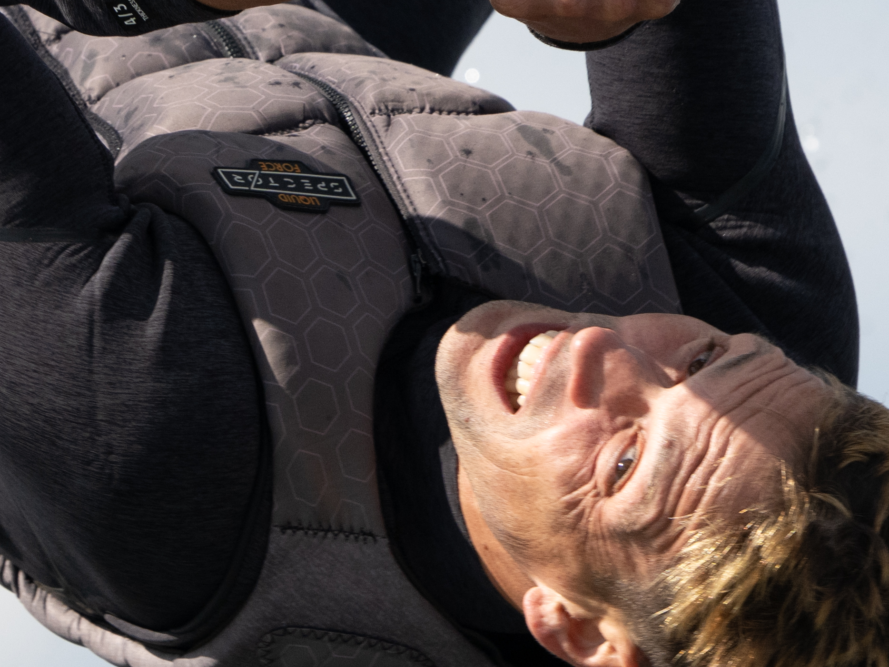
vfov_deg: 0.9
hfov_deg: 1.2
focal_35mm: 1700
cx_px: 1107
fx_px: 43659
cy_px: -30
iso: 320
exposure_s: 1/2500
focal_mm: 400
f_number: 5
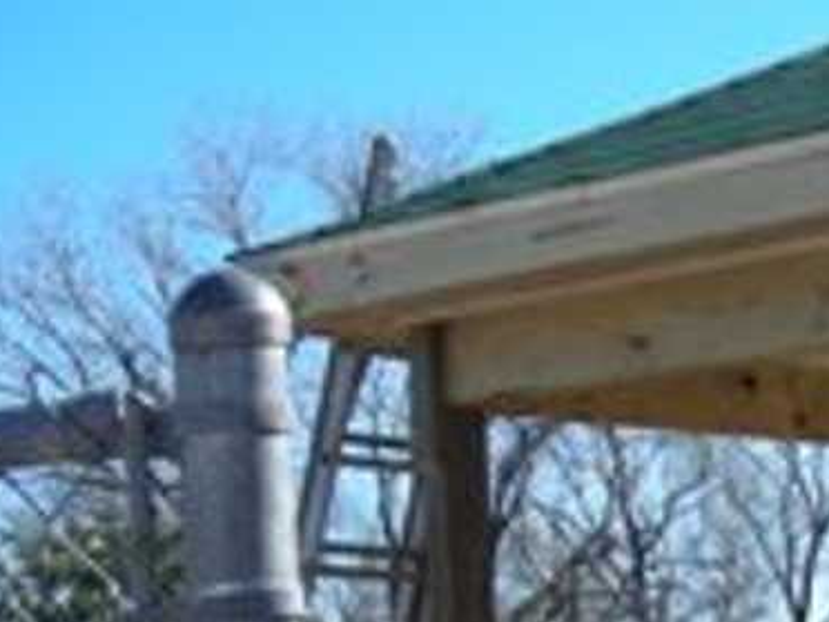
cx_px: 1256
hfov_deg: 13.6
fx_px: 3257
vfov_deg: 10.6
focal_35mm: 136
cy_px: 898
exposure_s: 1/116
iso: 50
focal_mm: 6.3
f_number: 6.4
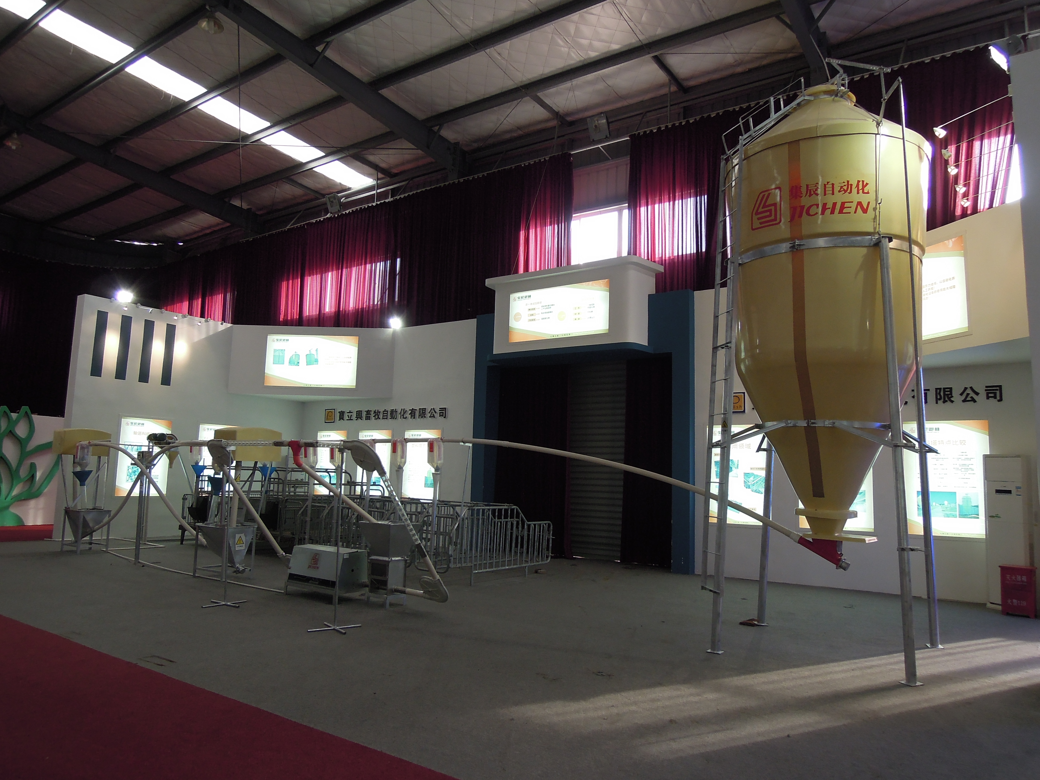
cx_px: 520
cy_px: 390
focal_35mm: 24
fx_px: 721
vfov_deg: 56.8
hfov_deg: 71.6
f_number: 2.8
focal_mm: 4.3
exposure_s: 1/100
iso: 160
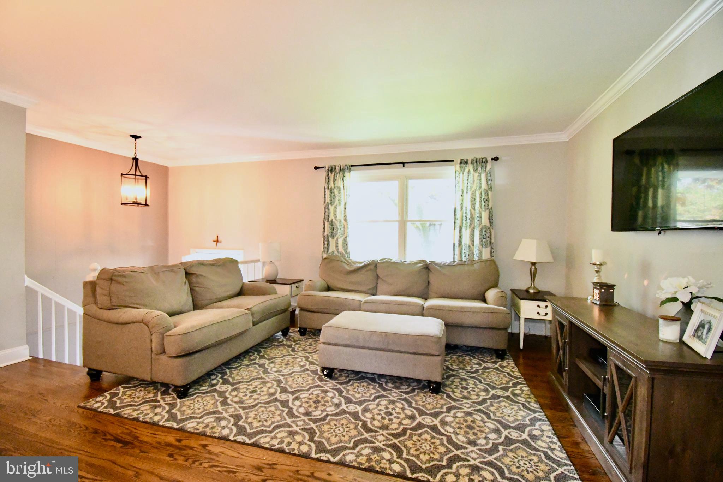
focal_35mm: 15
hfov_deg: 100.4
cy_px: 241
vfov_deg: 77.3
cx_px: 362
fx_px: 301
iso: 12800
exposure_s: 1/250
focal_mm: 10
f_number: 4.5
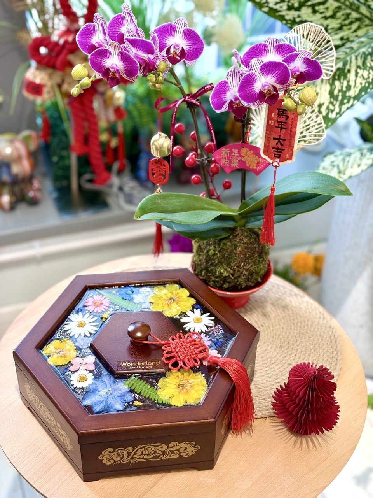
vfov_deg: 36.8
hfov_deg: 28.0
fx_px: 747
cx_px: 186
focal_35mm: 52
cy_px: 249
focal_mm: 5.96
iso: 80
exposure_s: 1/194
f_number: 1.6
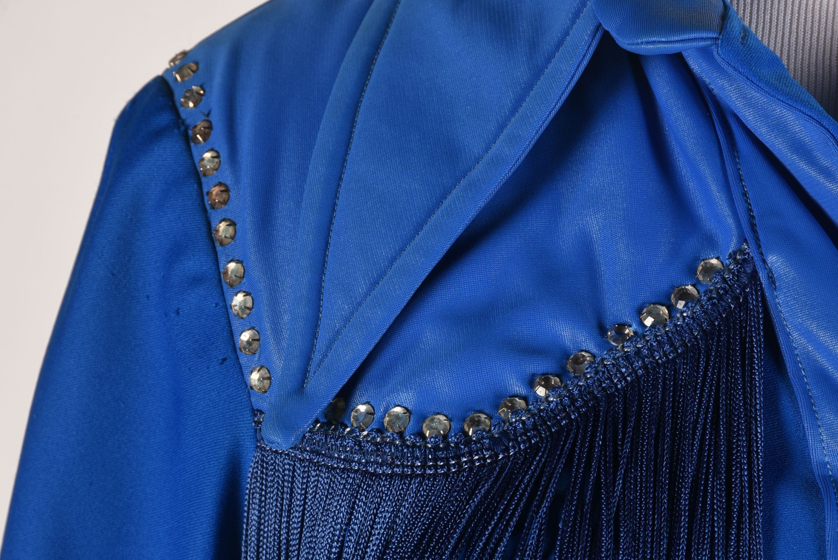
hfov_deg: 12.2
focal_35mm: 168
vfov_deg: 8.2
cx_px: 419
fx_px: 3914
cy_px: 280
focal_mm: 112
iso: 320
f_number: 14
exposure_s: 1/125
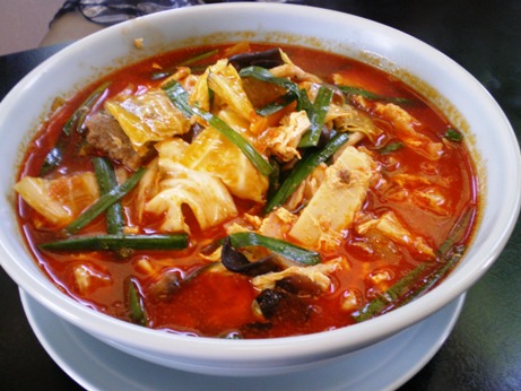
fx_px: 572
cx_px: 260
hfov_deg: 49.0
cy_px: 196
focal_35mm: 38
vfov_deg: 37.7
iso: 250
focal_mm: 6.3
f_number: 3.1
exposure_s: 1/30
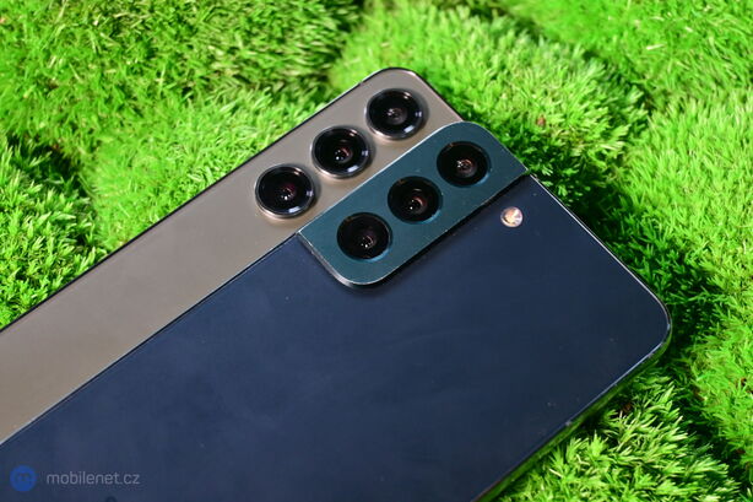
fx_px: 1286
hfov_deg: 32.6
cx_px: 376
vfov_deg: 22.1
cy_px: 251
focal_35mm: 62
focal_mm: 41
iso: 450
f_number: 5.6
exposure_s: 1/60
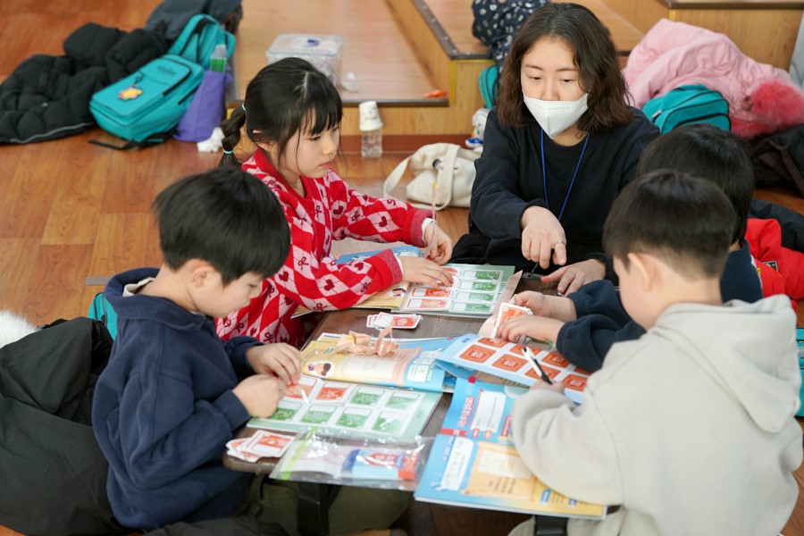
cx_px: 402
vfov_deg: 19.5
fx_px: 1563
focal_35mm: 70
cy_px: 268
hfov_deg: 28.8
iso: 1000
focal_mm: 70
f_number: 4
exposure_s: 1/160
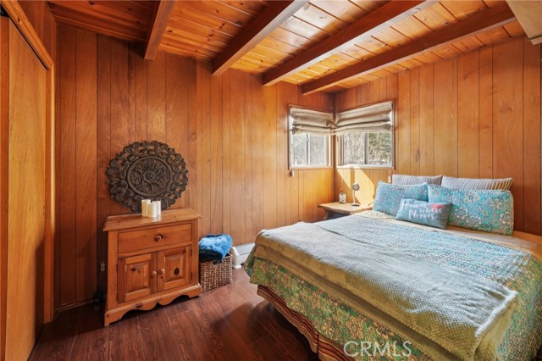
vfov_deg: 81.1
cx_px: 271
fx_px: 211
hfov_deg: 104.3
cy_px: 180
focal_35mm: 14
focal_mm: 14
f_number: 9
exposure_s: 1/8
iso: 400
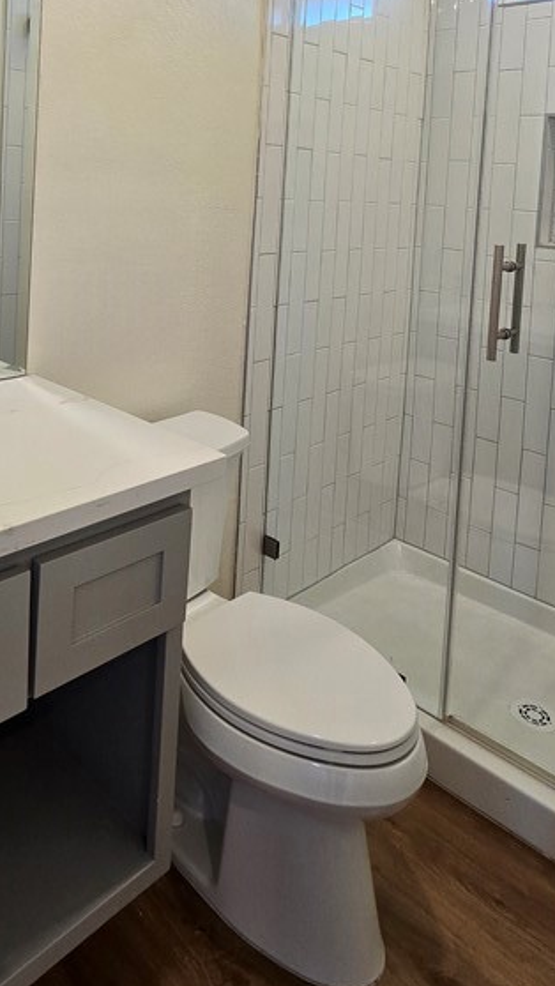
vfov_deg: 66.1
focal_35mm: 26
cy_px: 214
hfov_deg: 43.5
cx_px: 166
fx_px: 680
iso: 100
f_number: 2.2
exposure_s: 1/60
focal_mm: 2.2
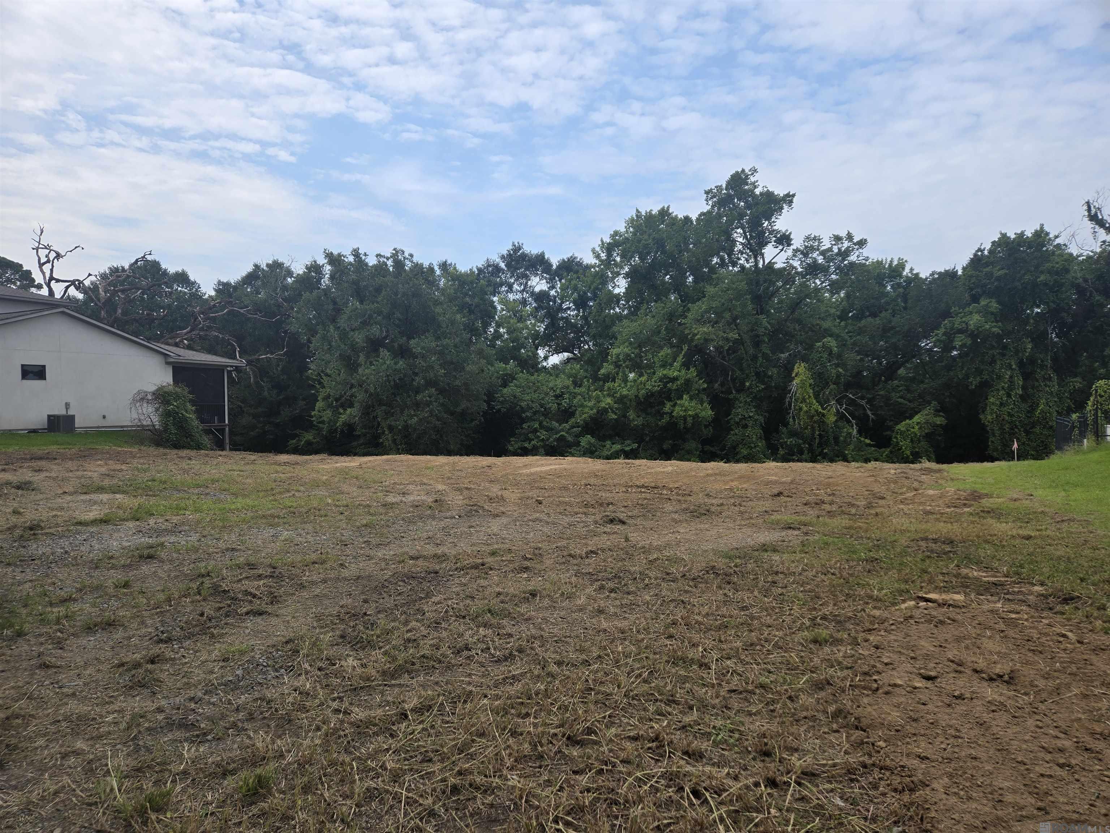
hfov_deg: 73.9
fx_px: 738
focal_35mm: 23
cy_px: 416
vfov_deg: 58.9
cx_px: 555
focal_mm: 5.4
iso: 25
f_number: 1.8
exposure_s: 1/1173
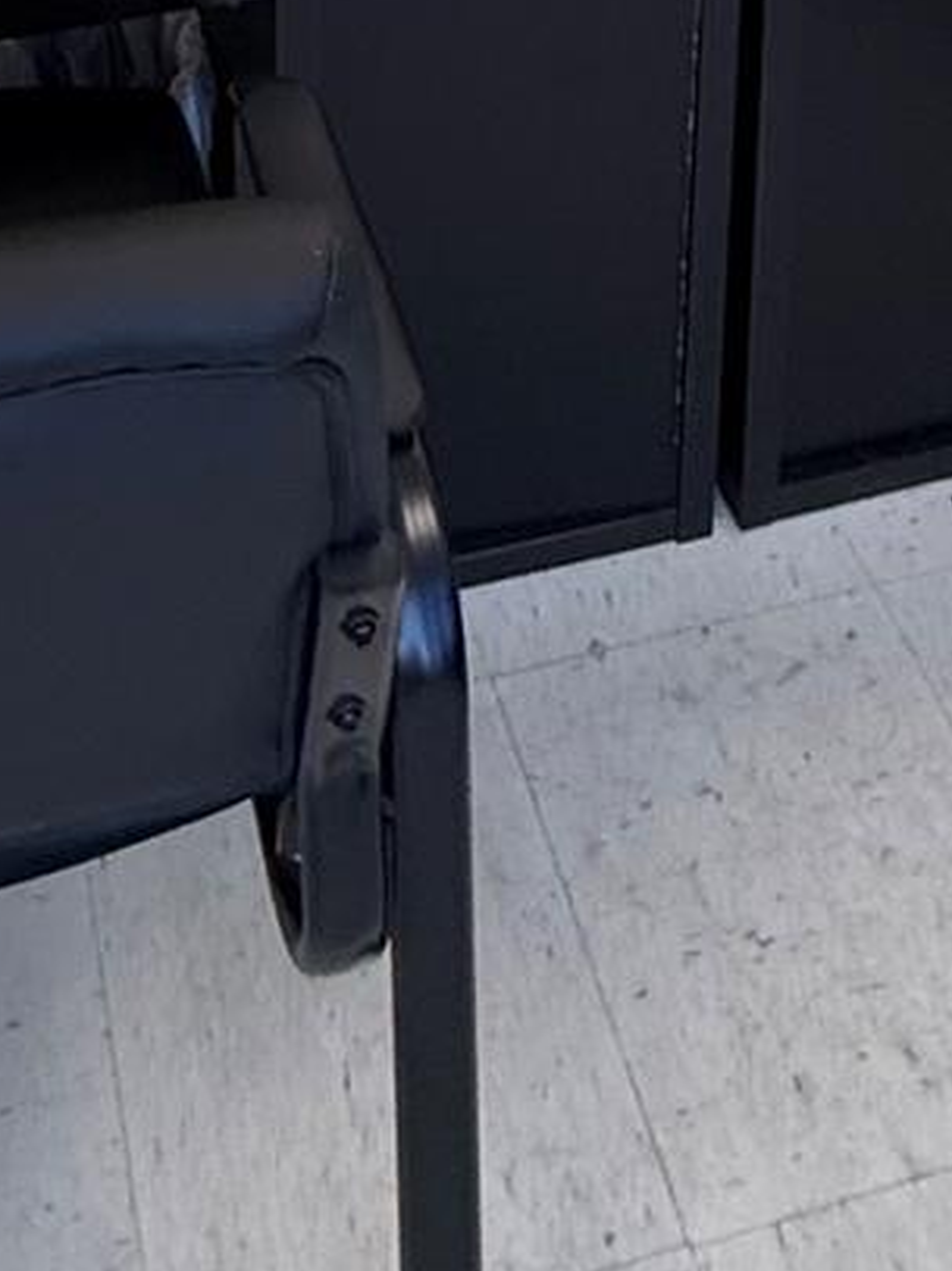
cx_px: 150
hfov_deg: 26.8
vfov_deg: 21.9
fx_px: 1946
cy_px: -1027
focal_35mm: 53
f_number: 2.2
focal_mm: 2.22
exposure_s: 1/120
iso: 100
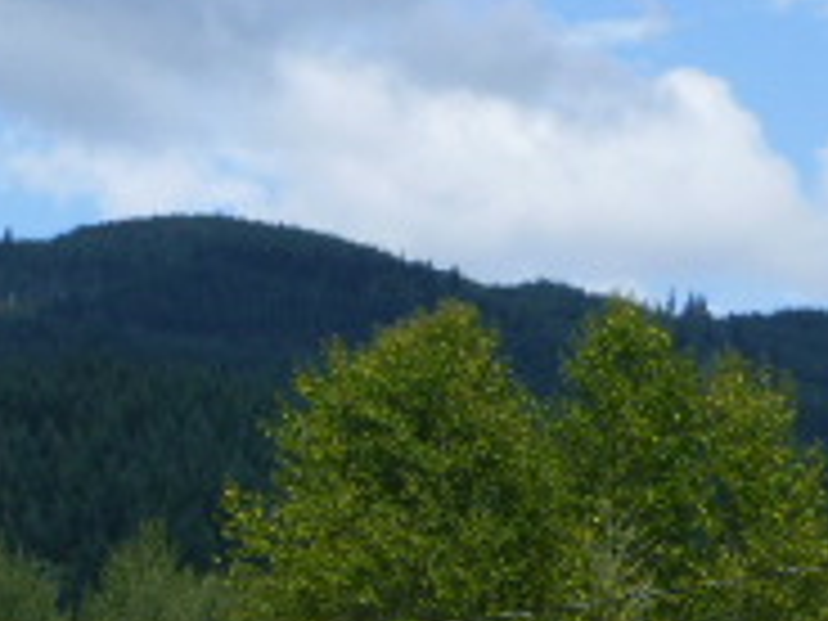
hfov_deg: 8.5
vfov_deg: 6.3
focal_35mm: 230
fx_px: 5502
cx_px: -158
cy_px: 1048
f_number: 4.9
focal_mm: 11.7
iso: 100
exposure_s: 1/500
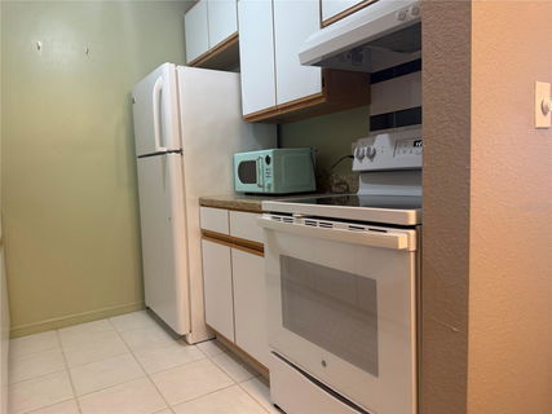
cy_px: 207
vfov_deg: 56.8
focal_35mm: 24
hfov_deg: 71.6
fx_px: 383
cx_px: 276
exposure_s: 1/60
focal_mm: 6.76
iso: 160
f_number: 1.78
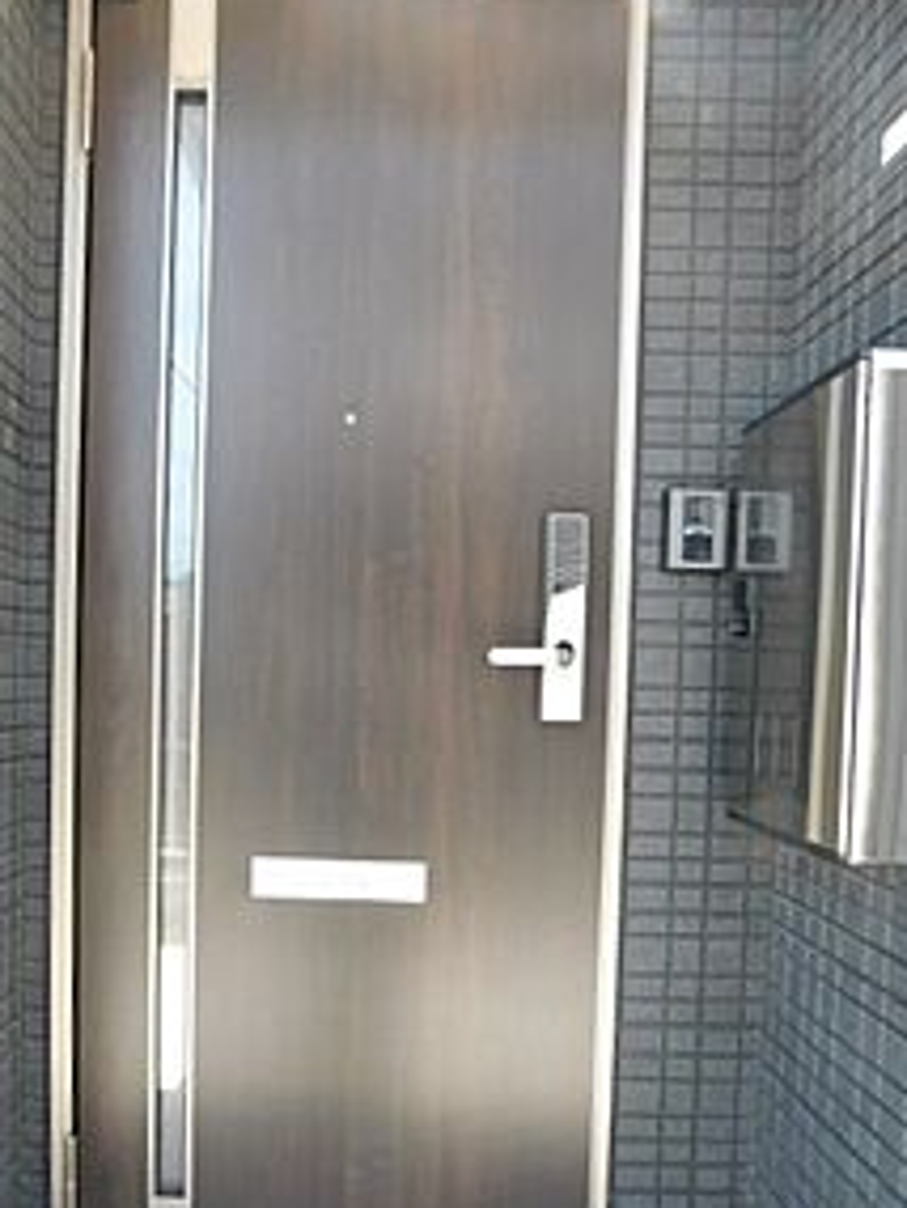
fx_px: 1082
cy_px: 721
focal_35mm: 31
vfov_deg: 57.9
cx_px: 339
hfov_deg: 45.1
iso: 125
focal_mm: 4
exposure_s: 1/160
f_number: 3
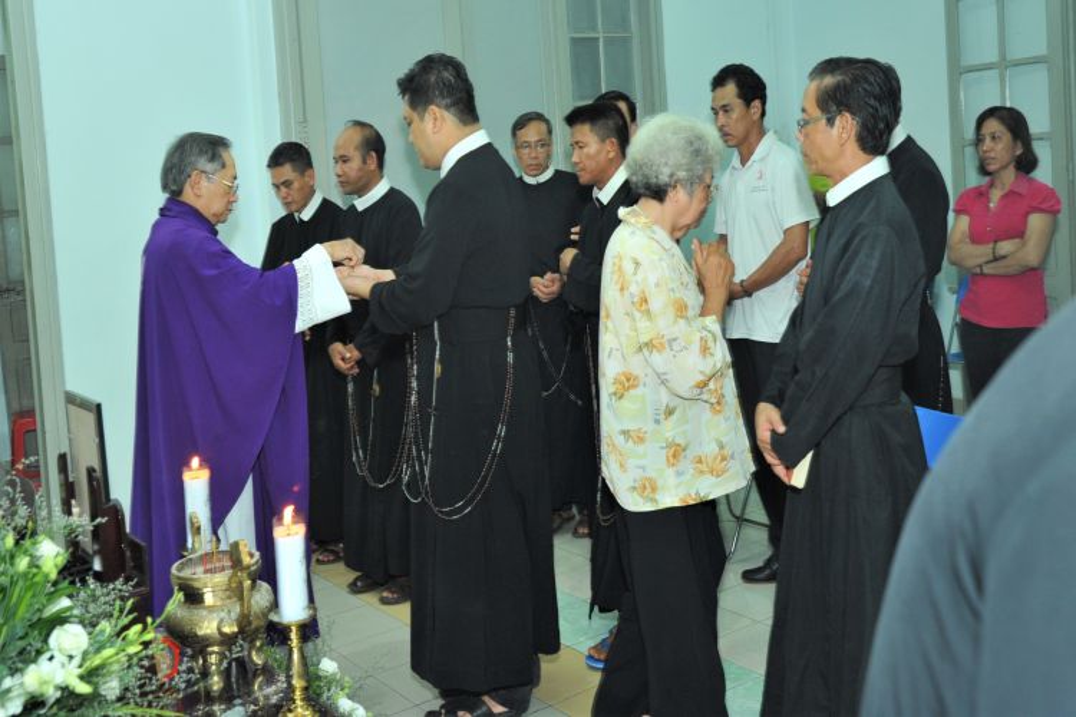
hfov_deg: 55.8
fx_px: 1016
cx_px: 538
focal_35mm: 34
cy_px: 358
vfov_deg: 38.9
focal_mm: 34
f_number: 5
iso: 1600
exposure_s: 1/60
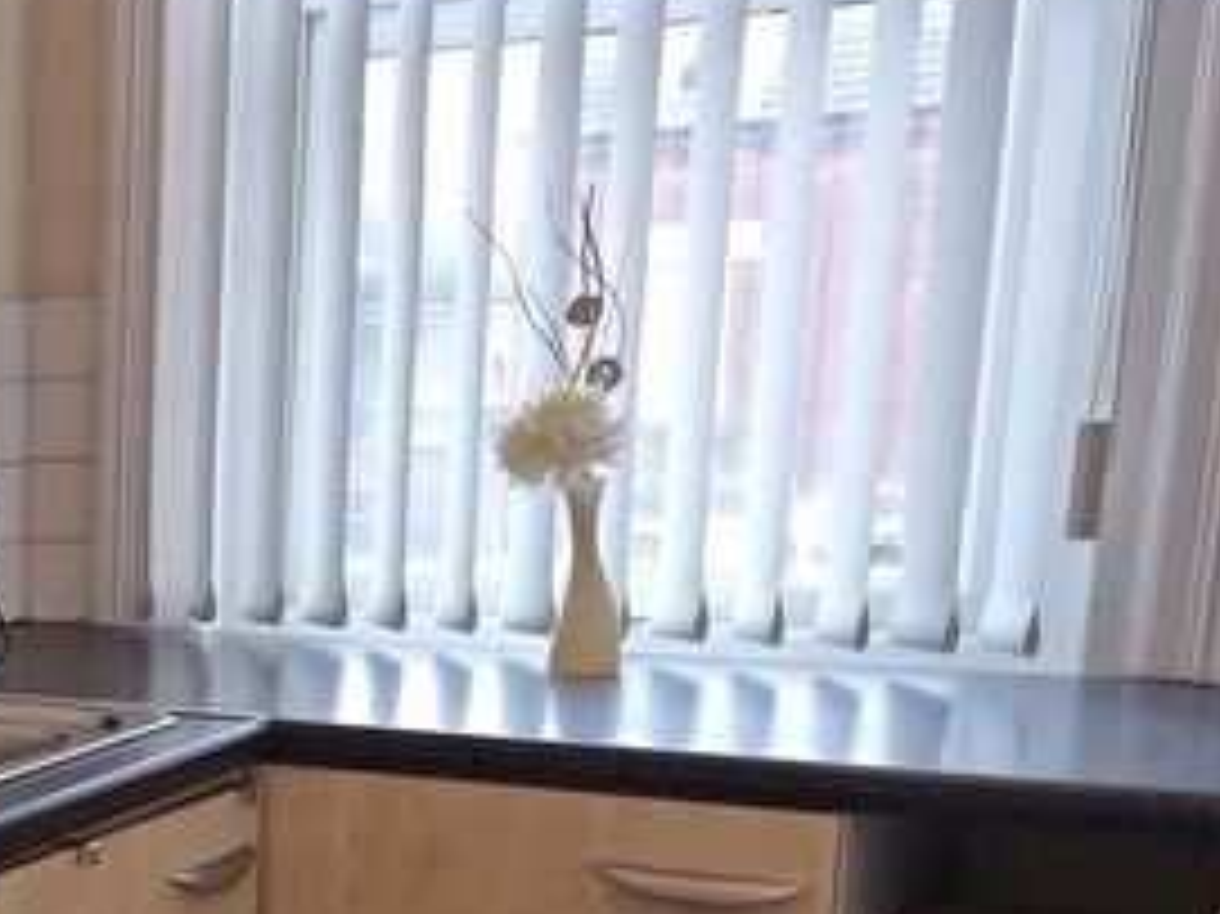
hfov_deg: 27.1
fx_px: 2184
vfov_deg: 23.0
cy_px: 826
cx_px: -293
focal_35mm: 62
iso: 53
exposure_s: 1/50
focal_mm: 6.7
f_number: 1.8
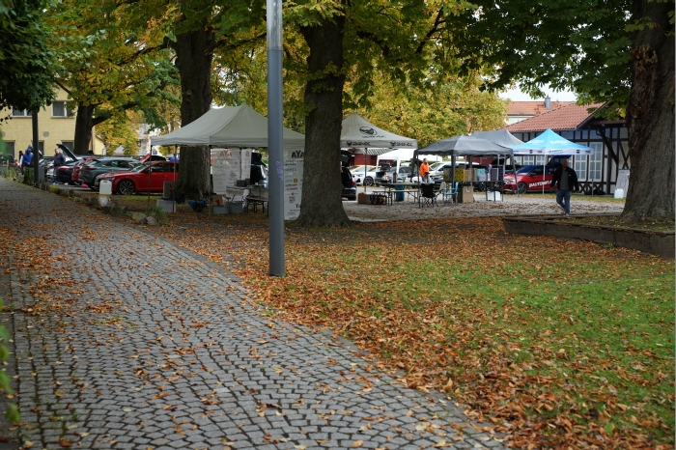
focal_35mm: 45
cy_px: 225
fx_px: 845
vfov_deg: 29.8
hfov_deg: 43.6
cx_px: 338
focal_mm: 45
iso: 250
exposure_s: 1/160
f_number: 4
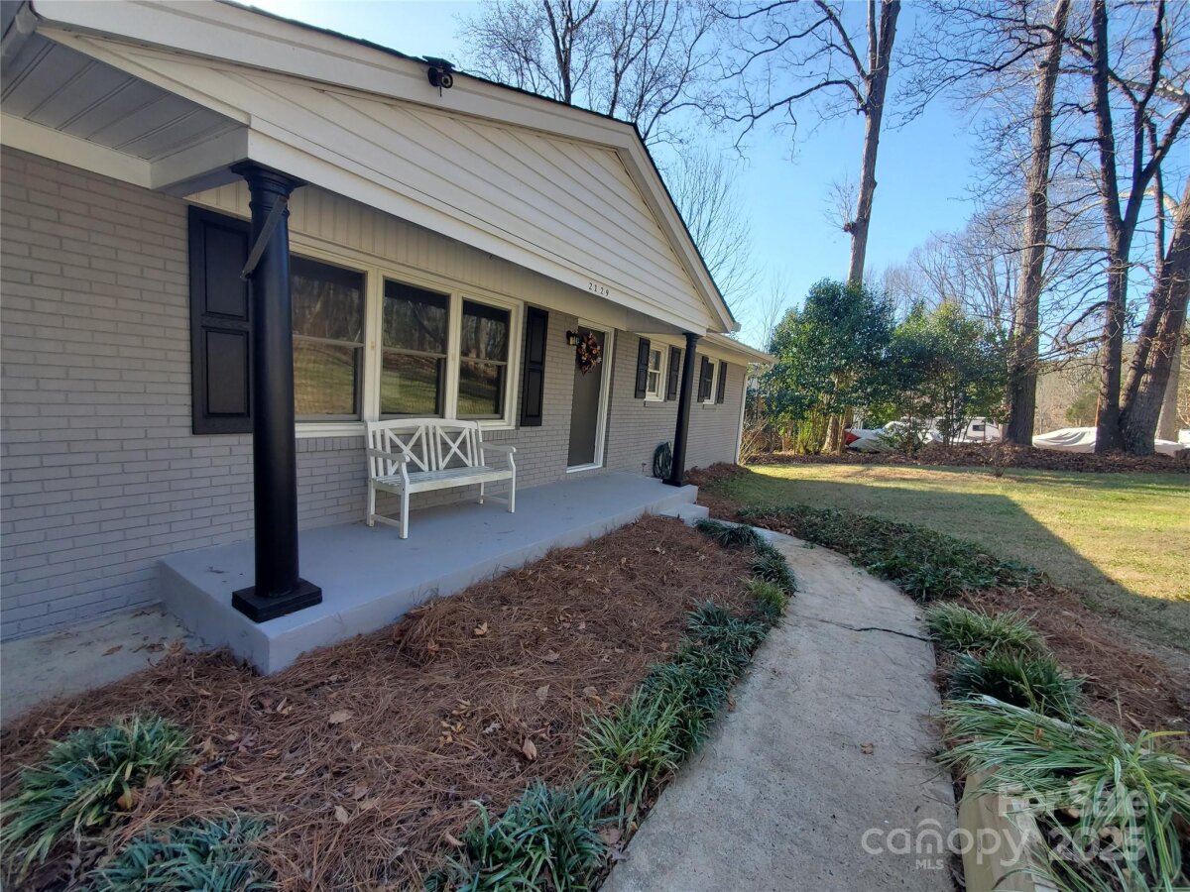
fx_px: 447
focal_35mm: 13
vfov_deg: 89.9
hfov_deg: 106.2
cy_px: 446
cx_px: 595
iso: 50
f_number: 2.2
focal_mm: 1.8
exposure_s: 1/257
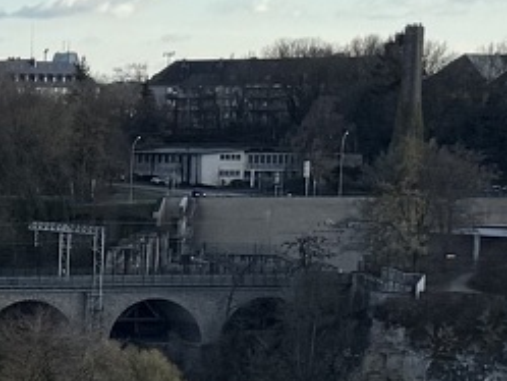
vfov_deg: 8.0
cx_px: -1207
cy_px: 395
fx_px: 2711
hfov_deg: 8.3
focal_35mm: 185
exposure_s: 1/2611
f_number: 1.78
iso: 80
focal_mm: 6.76
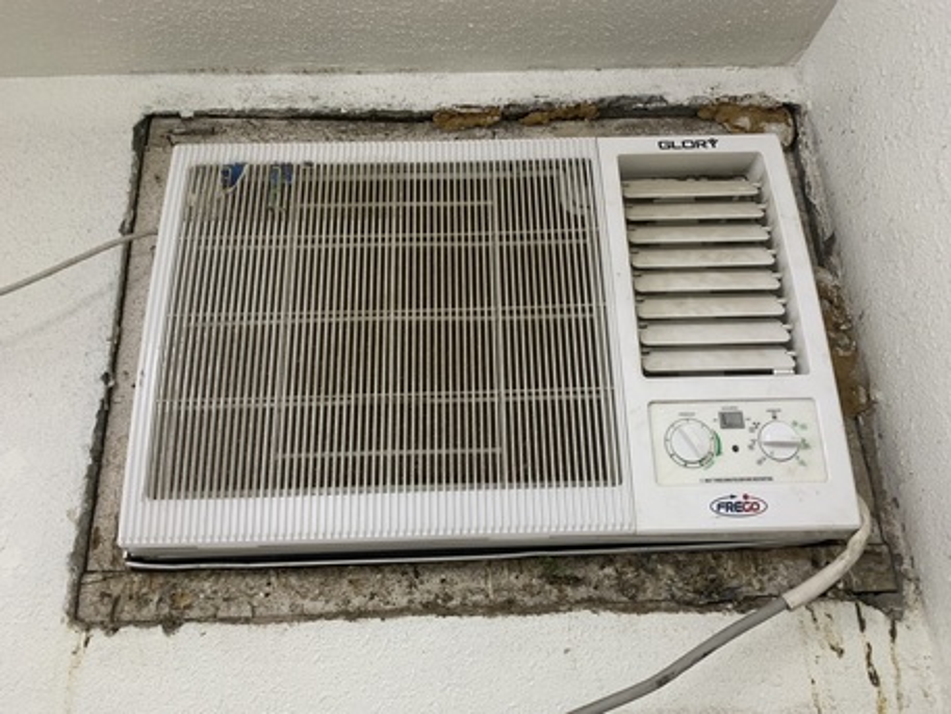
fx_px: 714
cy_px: 357
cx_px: 476
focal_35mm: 26
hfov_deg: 67.3
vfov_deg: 53.1
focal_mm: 4.25
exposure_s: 1/60
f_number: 1.8
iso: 200
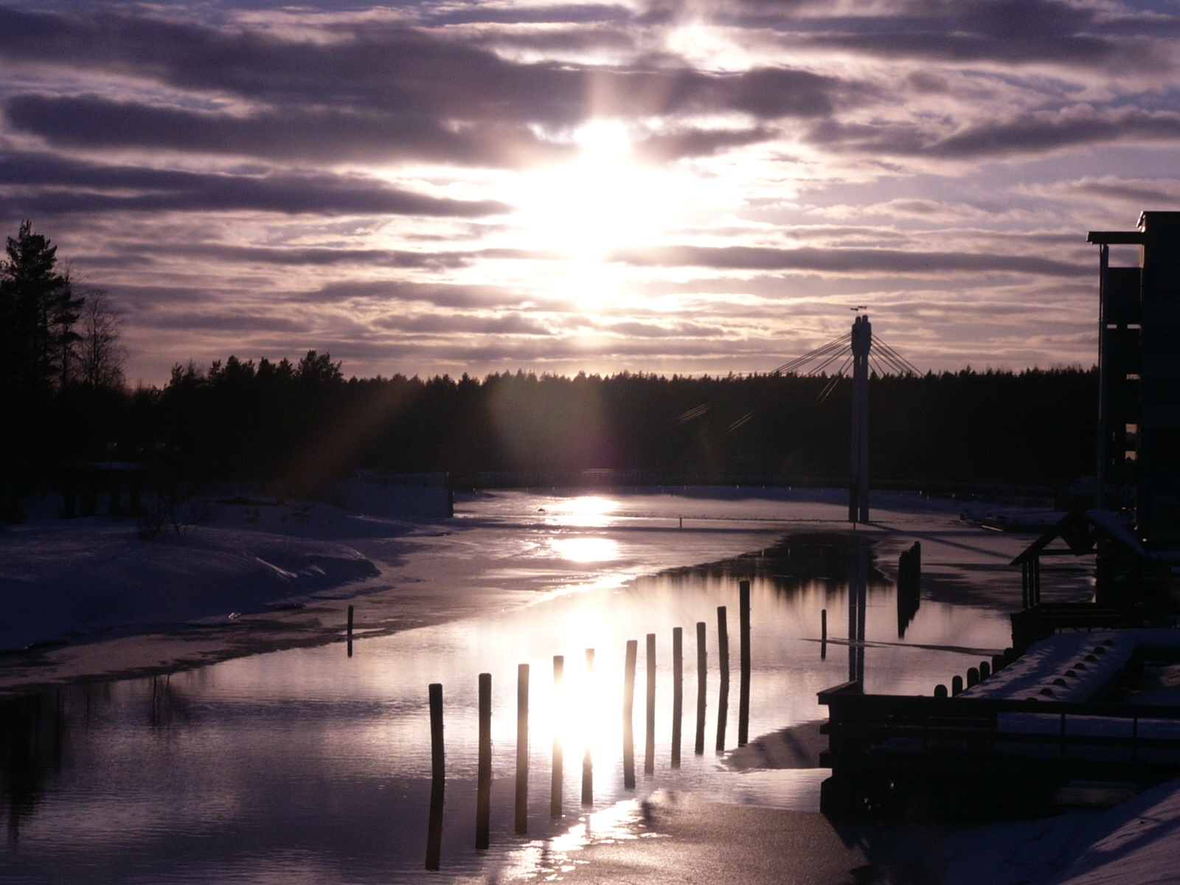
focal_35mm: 109
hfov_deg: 18.0
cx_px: 590
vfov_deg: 13.6
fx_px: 3716
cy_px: 442
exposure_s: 1/800
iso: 50
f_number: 7.3
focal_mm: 14.4
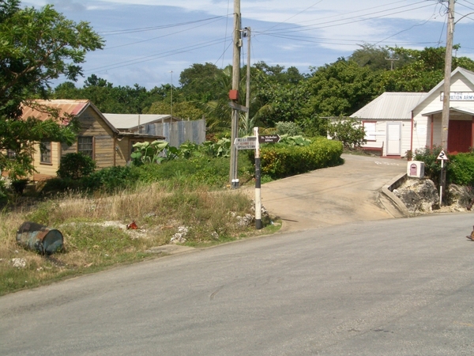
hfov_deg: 31.2
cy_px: 178
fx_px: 849
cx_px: 237
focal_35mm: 62
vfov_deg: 23.7
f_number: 5.6
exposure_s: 1/1000
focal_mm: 10.2
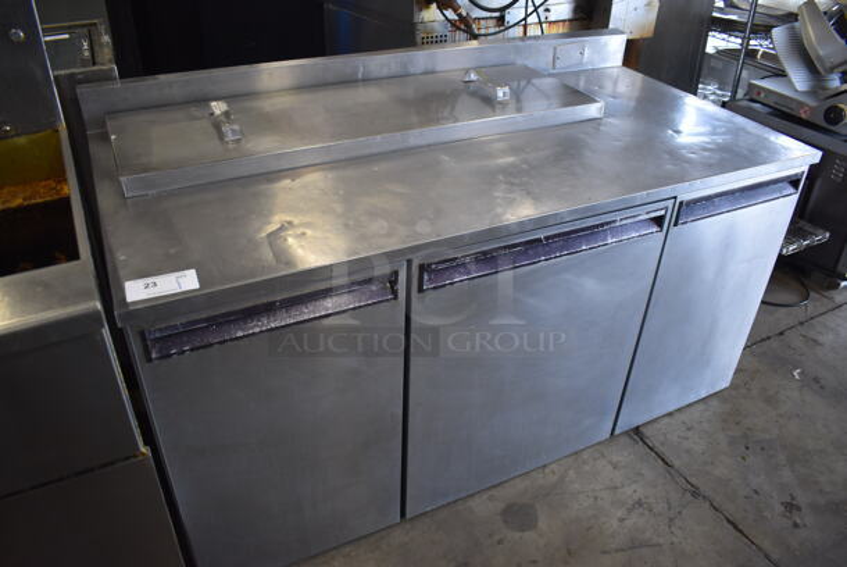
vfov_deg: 48.0
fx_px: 636
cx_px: 424
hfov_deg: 67.3
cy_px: 284
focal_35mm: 27
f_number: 3.5
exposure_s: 1/125
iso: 800
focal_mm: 18
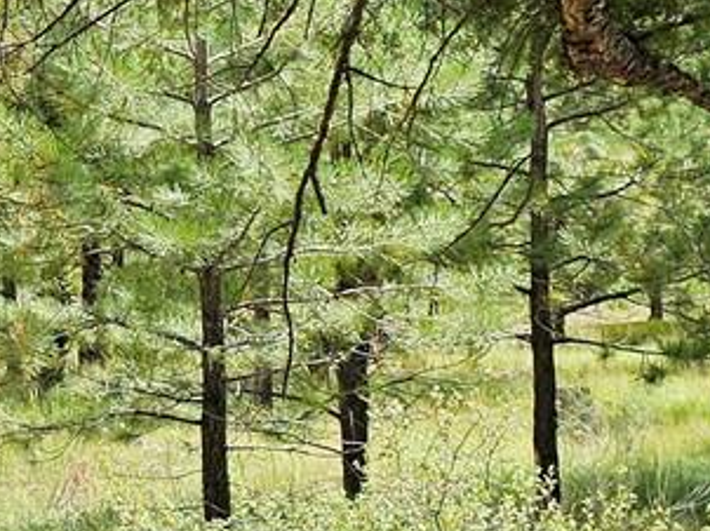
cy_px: 125
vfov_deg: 12.1
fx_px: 2500
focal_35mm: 122
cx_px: -463
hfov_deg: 14.6
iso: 10
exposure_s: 1/273
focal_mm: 6.3
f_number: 1.7
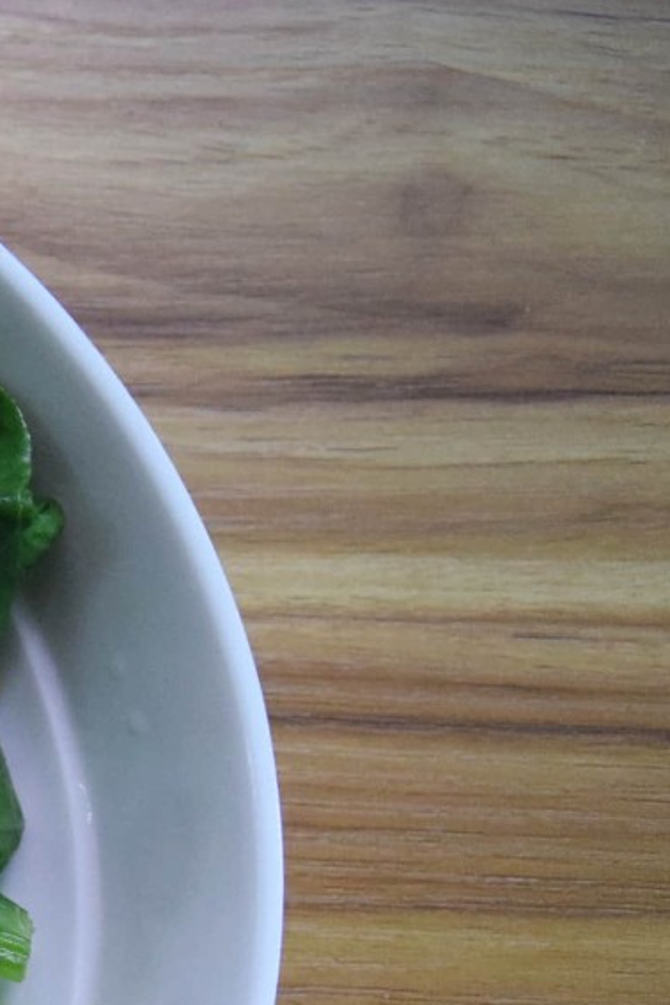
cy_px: 852
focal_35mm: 127
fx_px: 3545
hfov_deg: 10.1
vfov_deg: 16.0
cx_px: -603
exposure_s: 1/250
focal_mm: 30
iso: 2500
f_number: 5
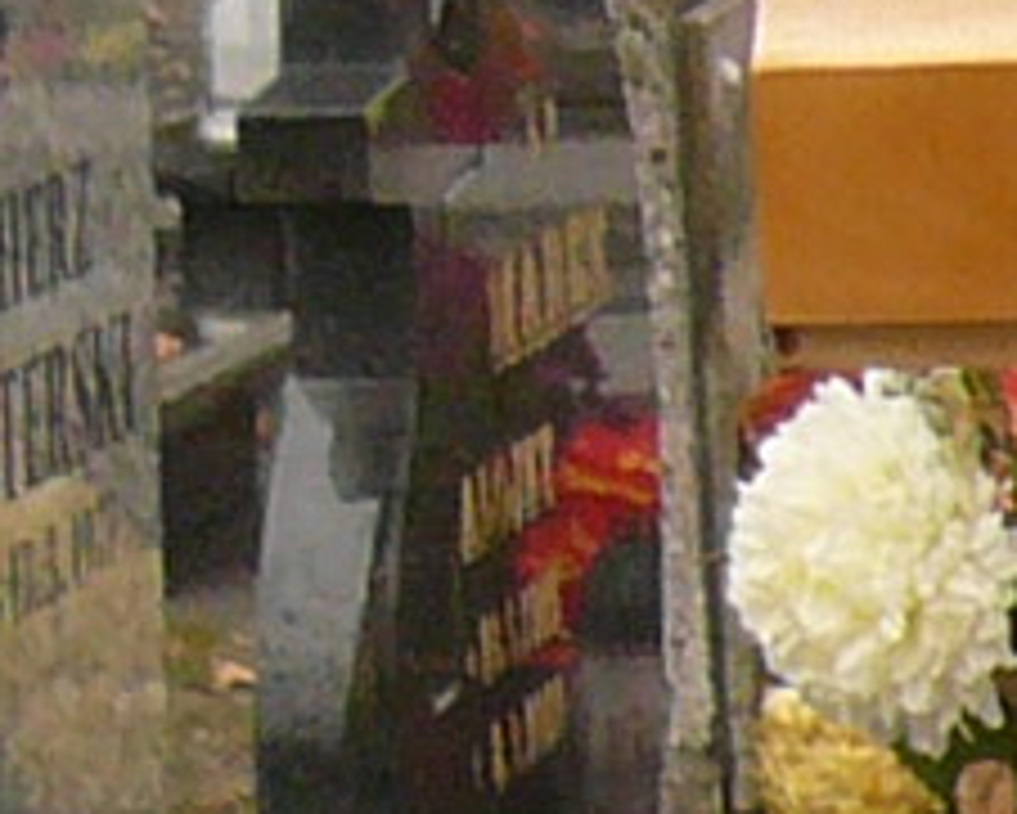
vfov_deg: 4.7
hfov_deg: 5.5
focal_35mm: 332
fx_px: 9997
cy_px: 765
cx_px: 3114
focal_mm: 5.2
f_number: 2.9
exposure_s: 1/160
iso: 100
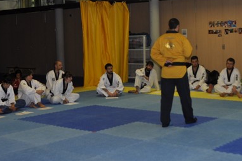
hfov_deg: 31.7
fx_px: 423
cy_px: 49
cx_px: 157
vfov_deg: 21.4
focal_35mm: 63
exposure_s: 1/60
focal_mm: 20
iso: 250
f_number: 3.5
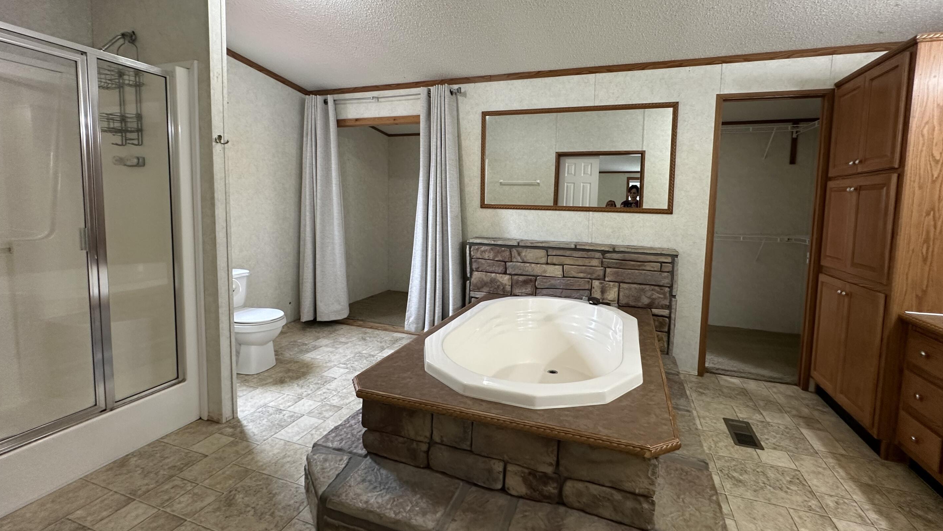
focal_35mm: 16
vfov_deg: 66.9
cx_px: 493
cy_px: 233
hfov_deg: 99.3
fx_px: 400
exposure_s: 1/60
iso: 200
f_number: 2.2
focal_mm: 2.22
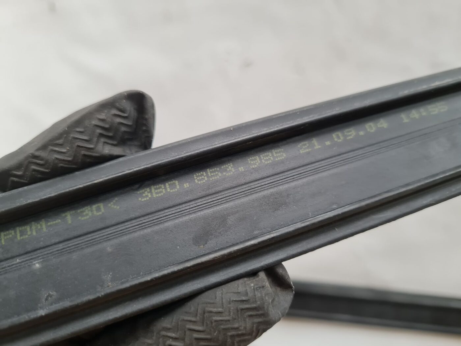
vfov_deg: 53.1
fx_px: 346
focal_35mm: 26
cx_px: 230
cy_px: 173
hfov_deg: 67.3
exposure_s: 1/60
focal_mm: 5.4
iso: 200
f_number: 1.8
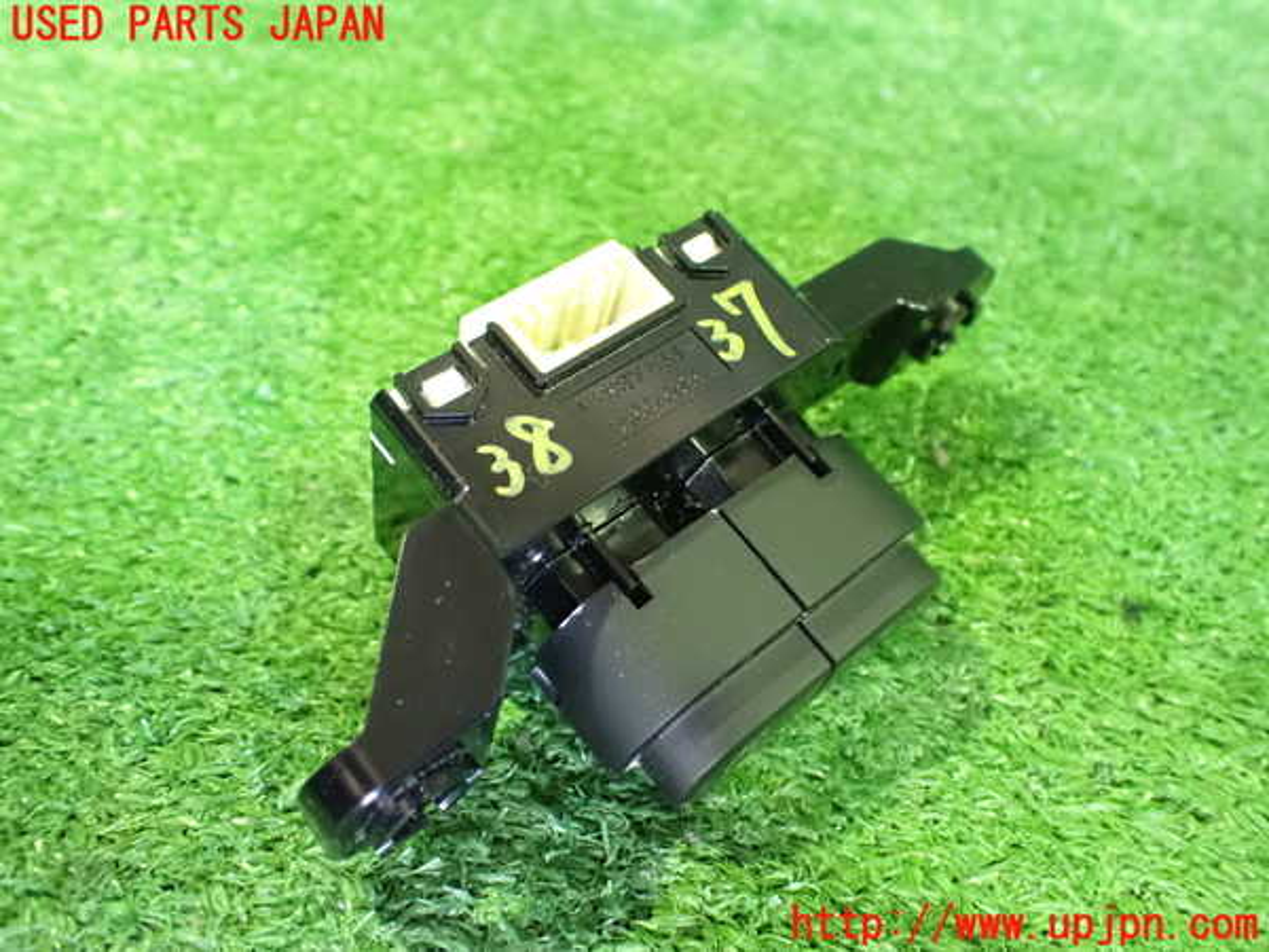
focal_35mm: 30
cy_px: 476
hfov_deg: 60.0
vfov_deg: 46.8
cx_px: 634
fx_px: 1100
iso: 1600
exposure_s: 1/25
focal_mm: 5.4
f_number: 2.3
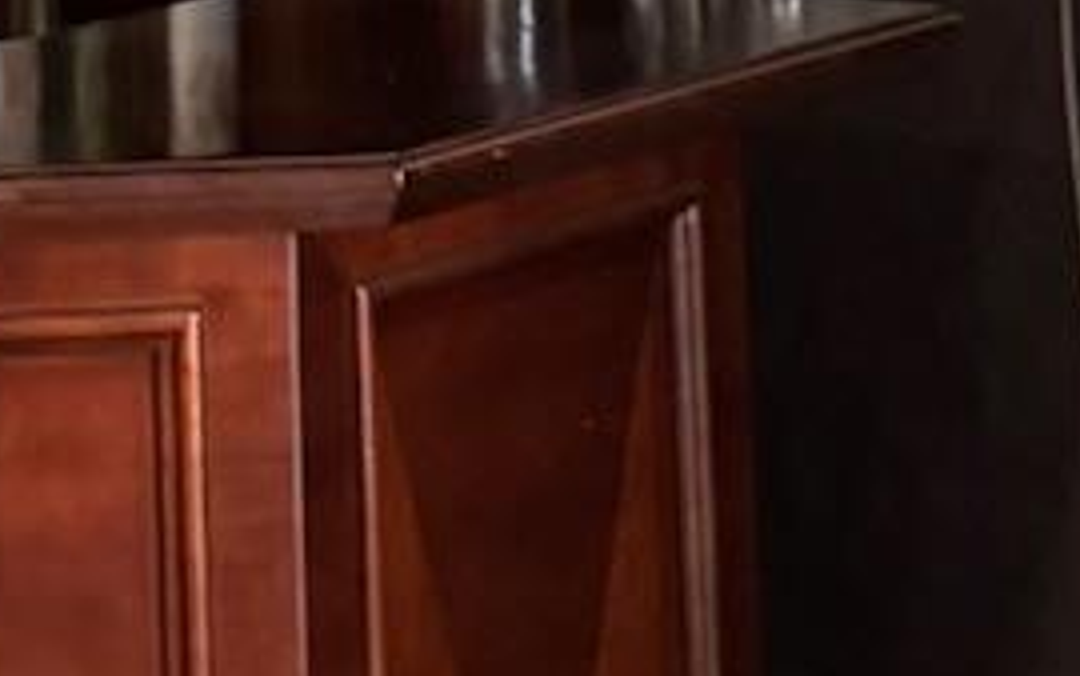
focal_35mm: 193
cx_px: 4
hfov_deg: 10.8
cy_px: -1100
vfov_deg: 6.4
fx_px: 5683
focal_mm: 6.76
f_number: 1.78
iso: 250
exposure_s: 1/60
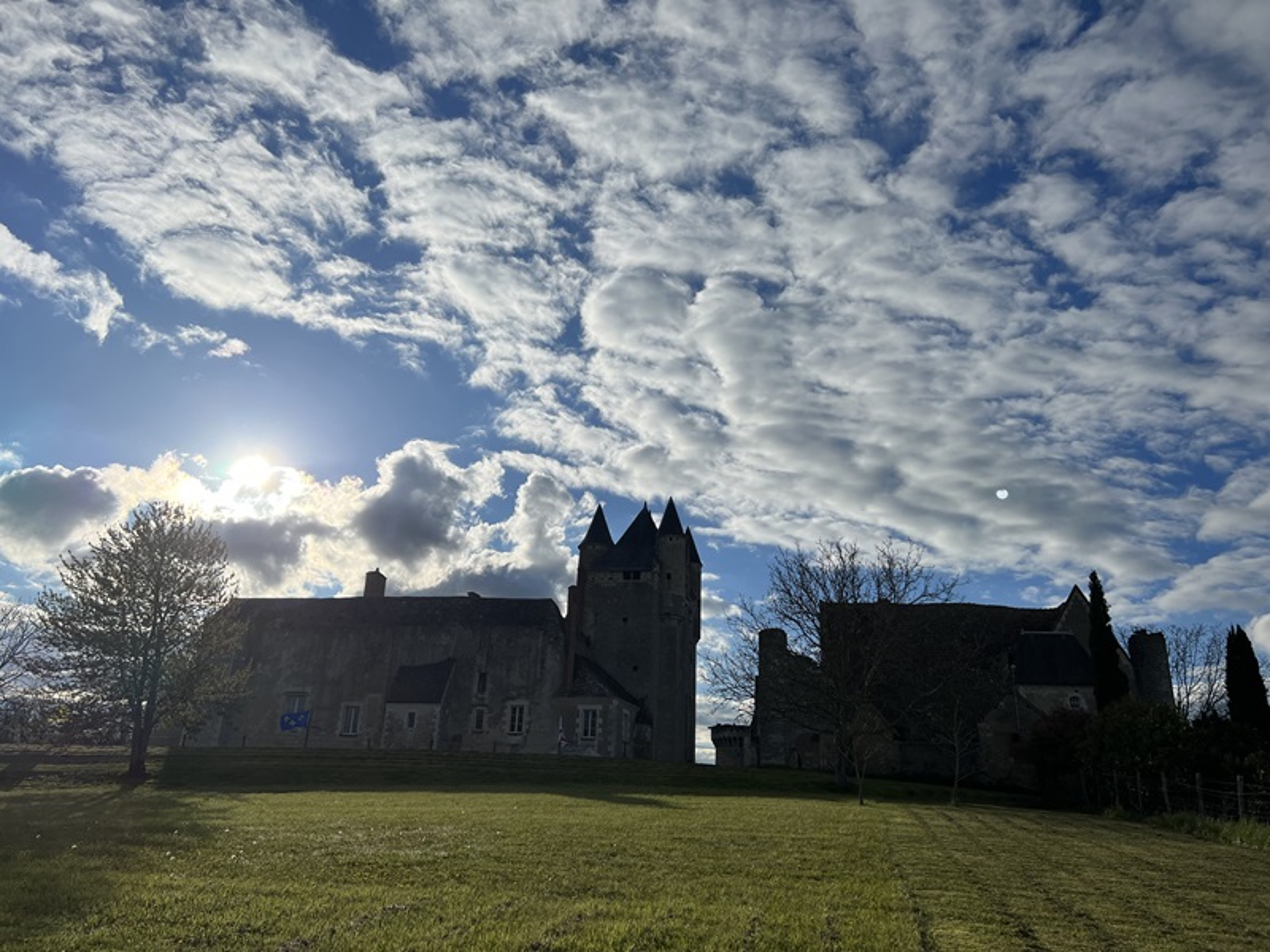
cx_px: 635
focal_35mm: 26
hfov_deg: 67.3
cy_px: 476
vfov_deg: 53.1
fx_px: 954
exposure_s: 1/16393
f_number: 1.5
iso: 50
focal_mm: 5.7
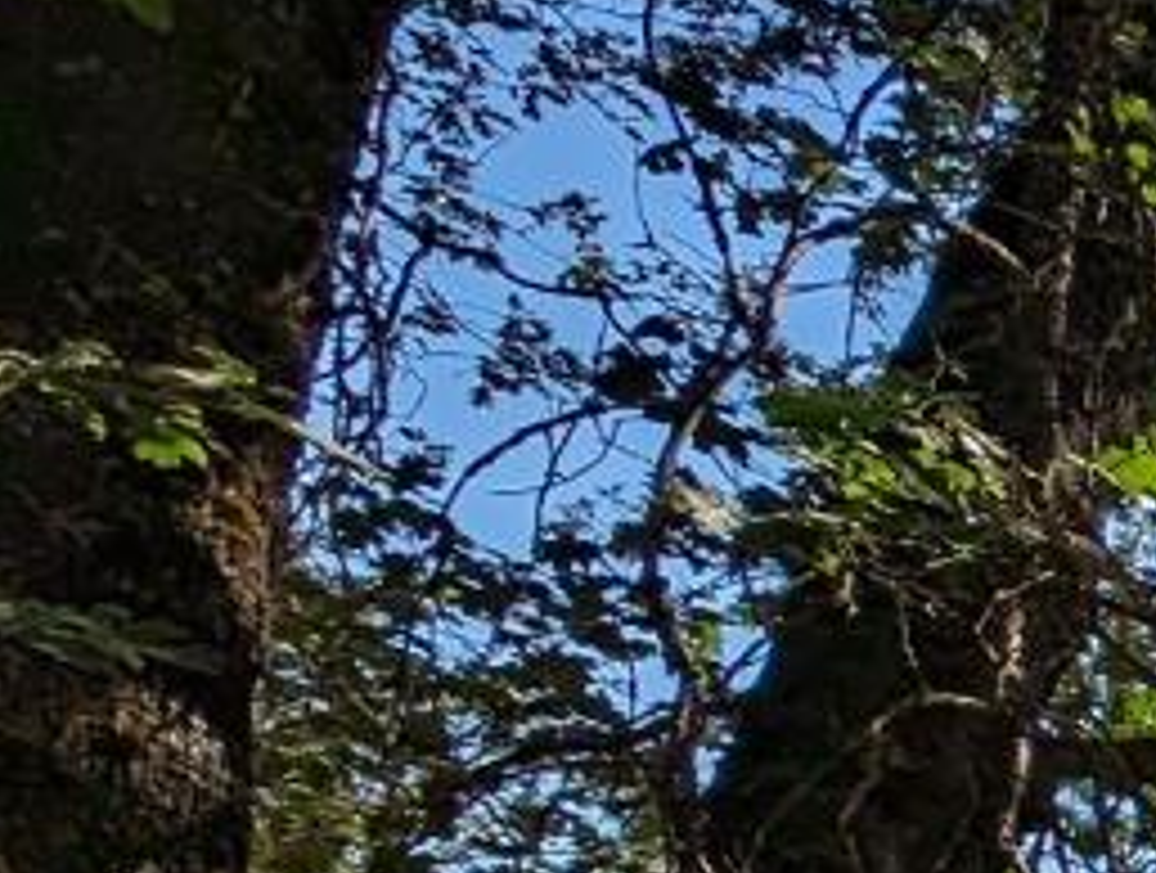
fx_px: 2343
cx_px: 3369
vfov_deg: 18.5
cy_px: 1343
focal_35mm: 70
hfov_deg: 11.8
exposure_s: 1/1692
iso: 38
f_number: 1.95
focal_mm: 2.23
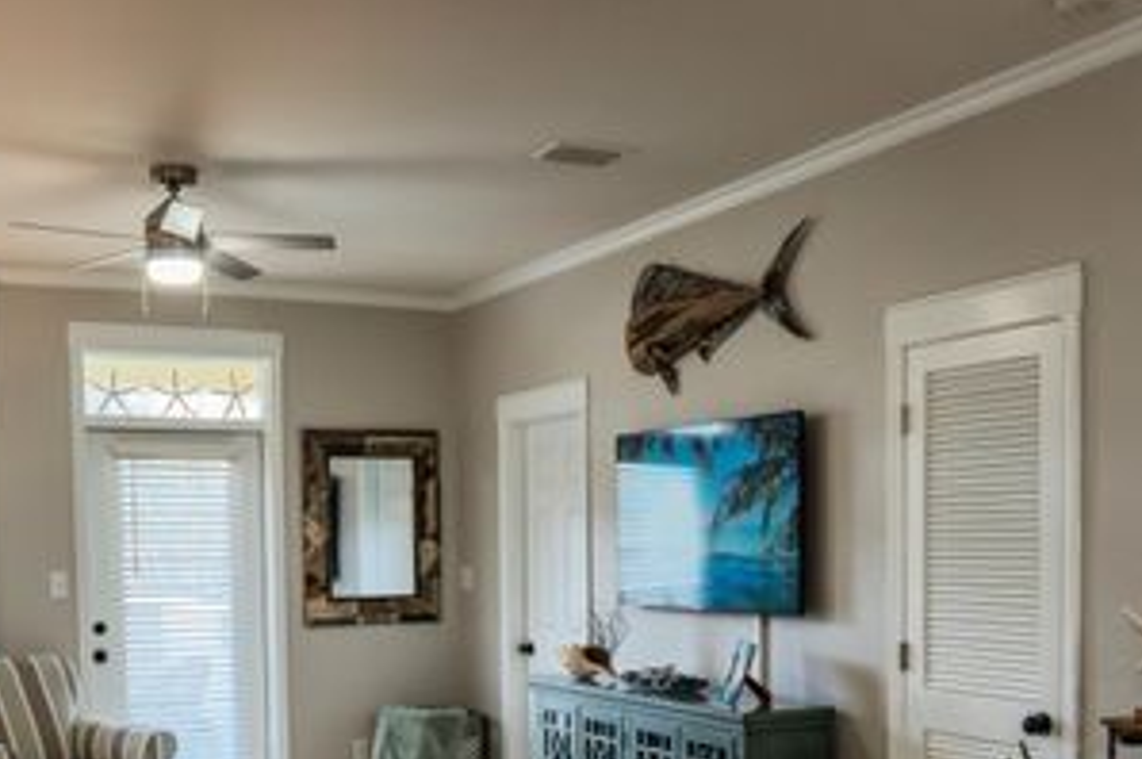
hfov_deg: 46.3
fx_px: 1331
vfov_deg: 31.0
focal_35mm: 42
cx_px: 475
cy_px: 608
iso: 160
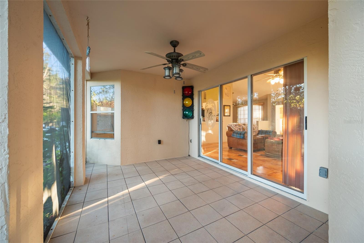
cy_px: 122
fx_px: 142
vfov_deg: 81.2
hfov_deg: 104.2
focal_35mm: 14
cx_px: 182
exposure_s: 1.3
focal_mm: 14
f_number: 6.3
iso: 250
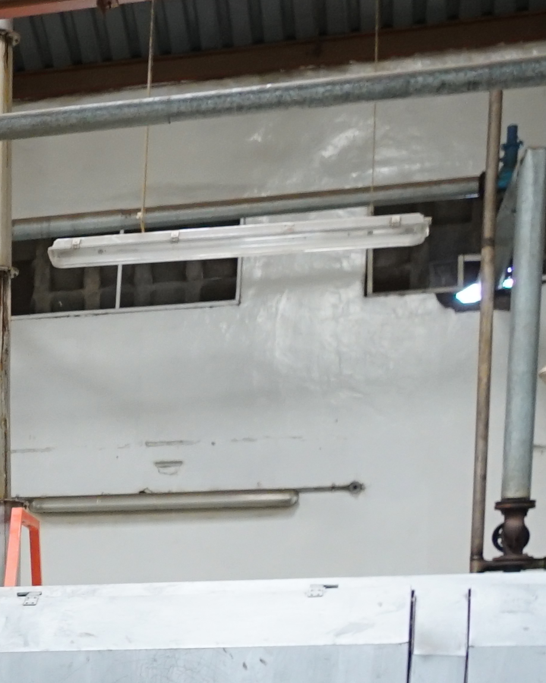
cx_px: -757
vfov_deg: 15.9
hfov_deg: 11.3
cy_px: 915
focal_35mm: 114
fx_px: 2303
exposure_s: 1/60
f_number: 4.5
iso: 800
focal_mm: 18
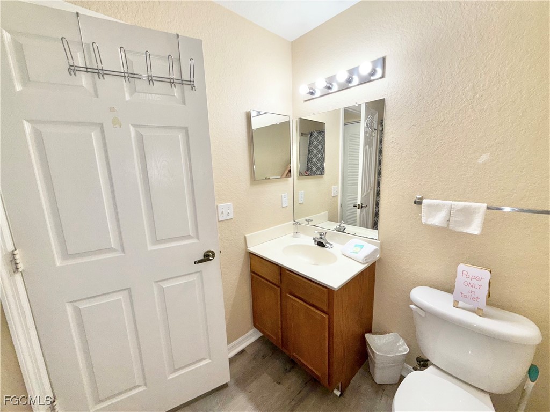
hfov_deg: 102.1
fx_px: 222
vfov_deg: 85.7
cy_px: 206
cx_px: 275
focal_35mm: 14
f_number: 2.2
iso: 40
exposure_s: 1/122
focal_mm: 2.22
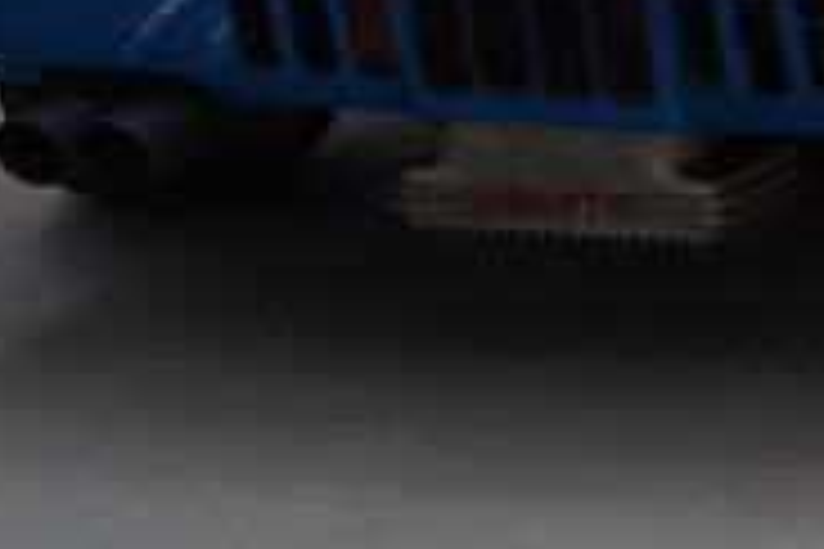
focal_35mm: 289
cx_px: 959
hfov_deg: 7.1
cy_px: -310
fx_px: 6614
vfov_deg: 4.7
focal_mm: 32.85
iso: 500
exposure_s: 1/100
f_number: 4.5
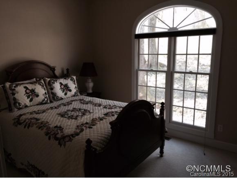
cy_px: 89
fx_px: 199
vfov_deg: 48.3
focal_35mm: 29
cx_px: 118
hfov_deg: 61.6
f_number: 2.2
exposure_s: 1/30
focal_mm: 4.15
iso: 50
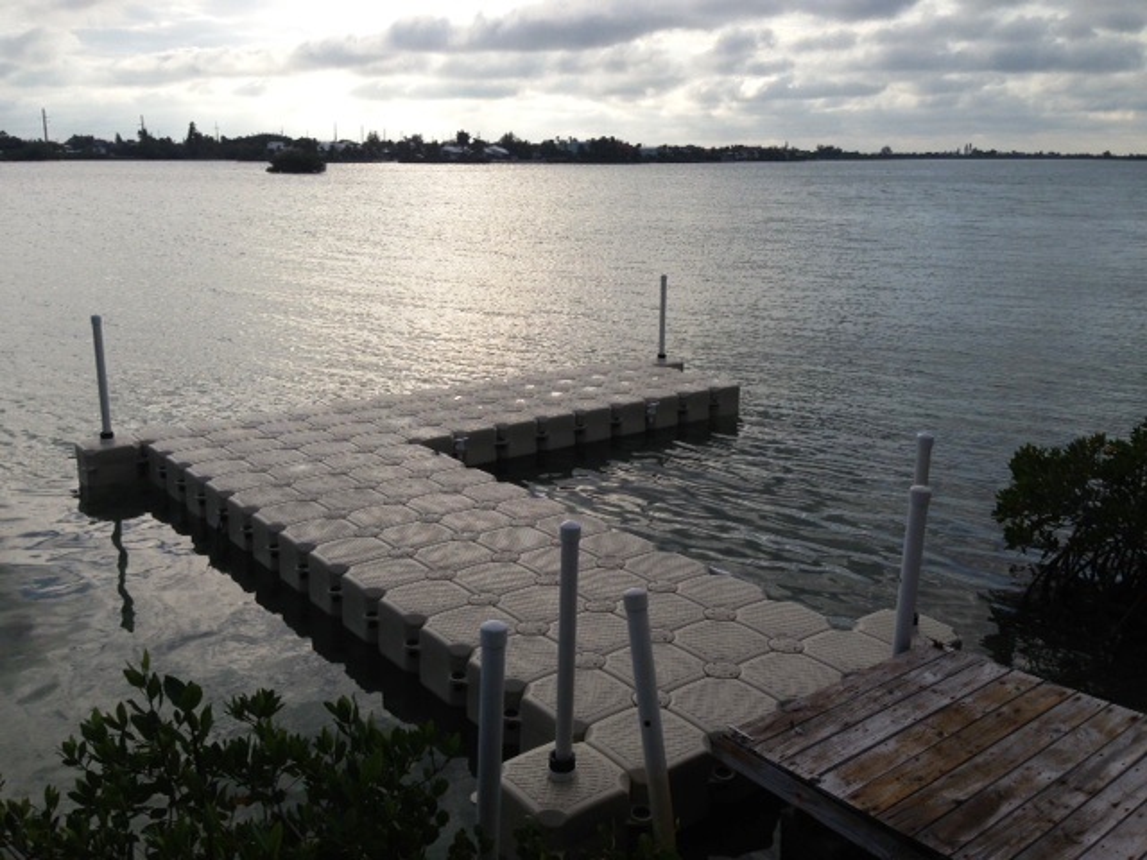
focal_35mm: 33
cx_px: 574
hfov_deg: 55.4
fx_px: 1093
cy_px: 430
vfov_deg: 42.9
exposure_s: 1/1938
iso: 50
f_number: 2.4
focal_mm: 4.13
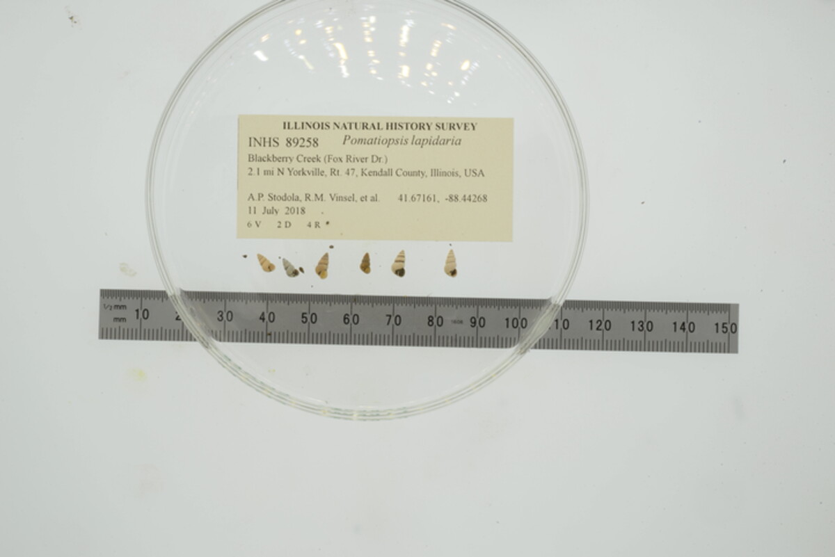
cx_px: 418
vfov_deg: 22.6
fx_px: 1392
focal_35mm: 60
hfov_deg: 33.4
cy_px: 278
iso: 100
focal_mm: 60
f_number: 32
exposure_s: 1/10
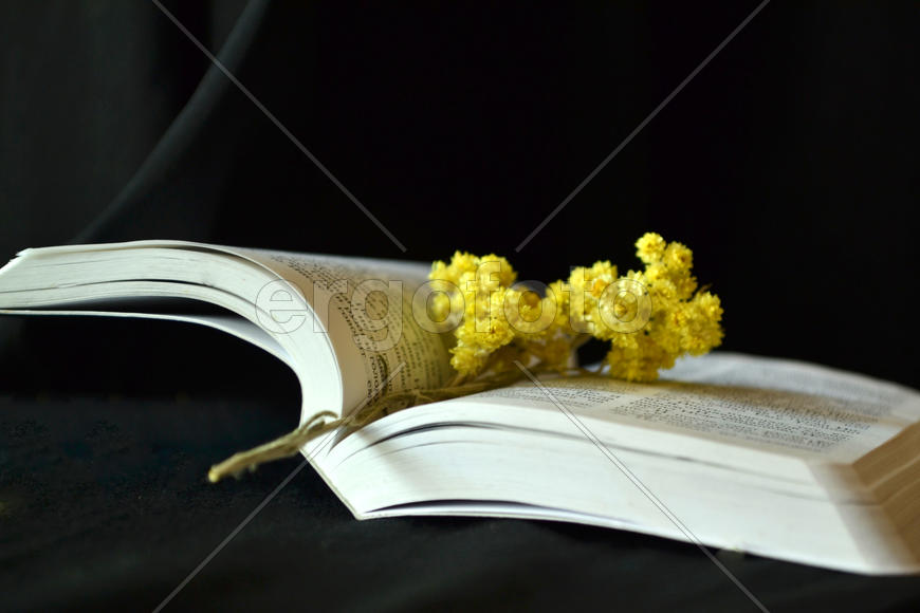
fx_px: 1917
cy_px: 306
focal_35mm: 75
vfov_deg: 18.2
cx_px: 460
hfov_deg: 27.0
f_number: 5.6
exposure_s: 1/25
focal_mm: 50
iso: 100
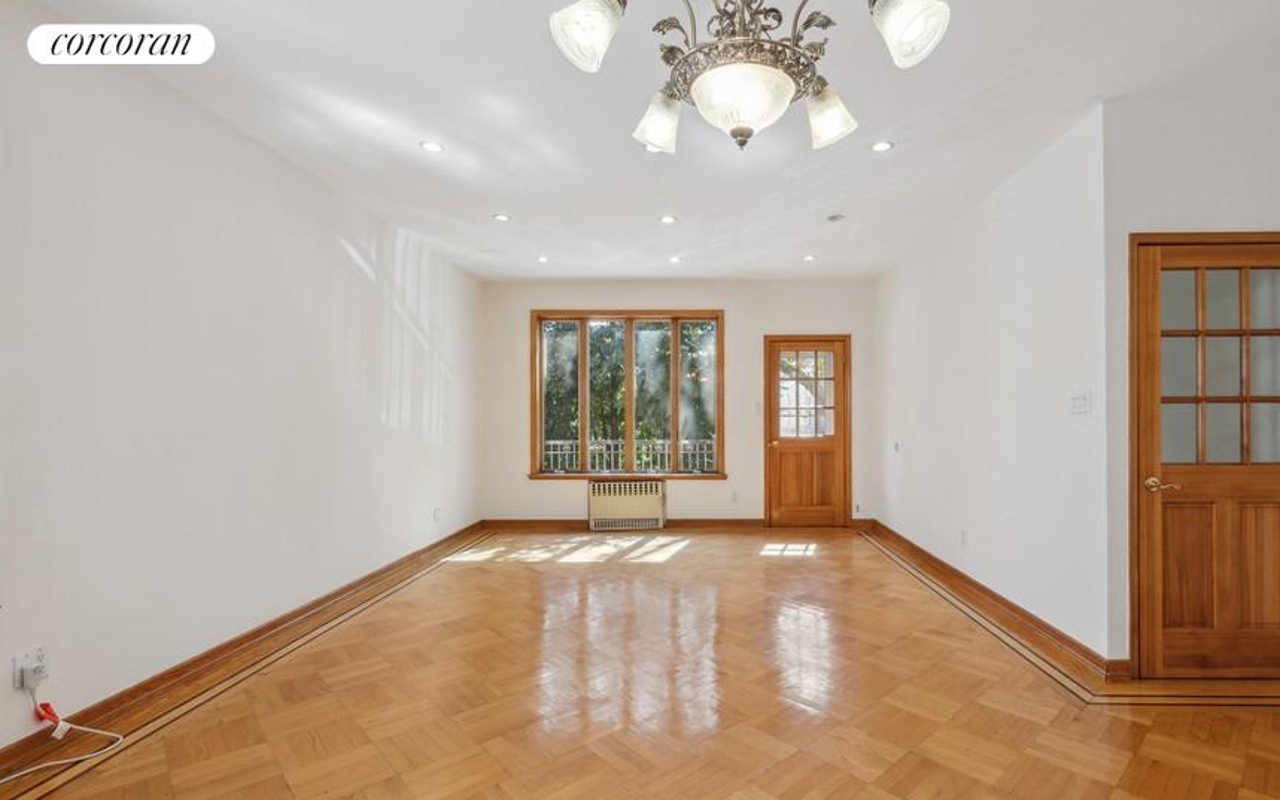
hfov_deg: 97.8
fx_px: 558
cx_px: 657
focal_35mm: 16
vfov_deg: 71.2
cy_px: 429
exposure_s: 1/15
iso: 320
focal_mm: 15
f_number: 14
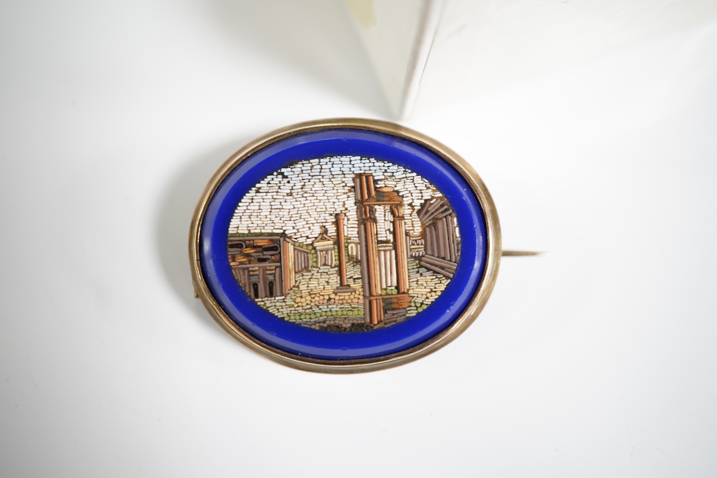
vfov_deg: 29.9
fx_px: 896
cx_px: 358
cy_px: 239
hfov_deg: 43.6
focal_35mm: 45
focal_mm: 30
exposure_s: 1/20
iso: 500
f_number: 5
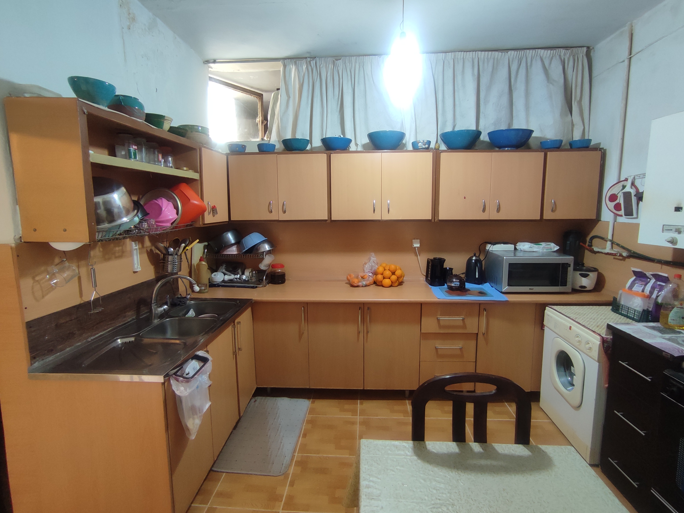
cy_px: 244
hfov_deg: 91.0
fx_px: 336
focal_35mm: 17
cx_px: 358
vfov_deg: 74.7
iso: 188
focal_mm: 1.65
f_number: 2.2
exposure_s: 1/60
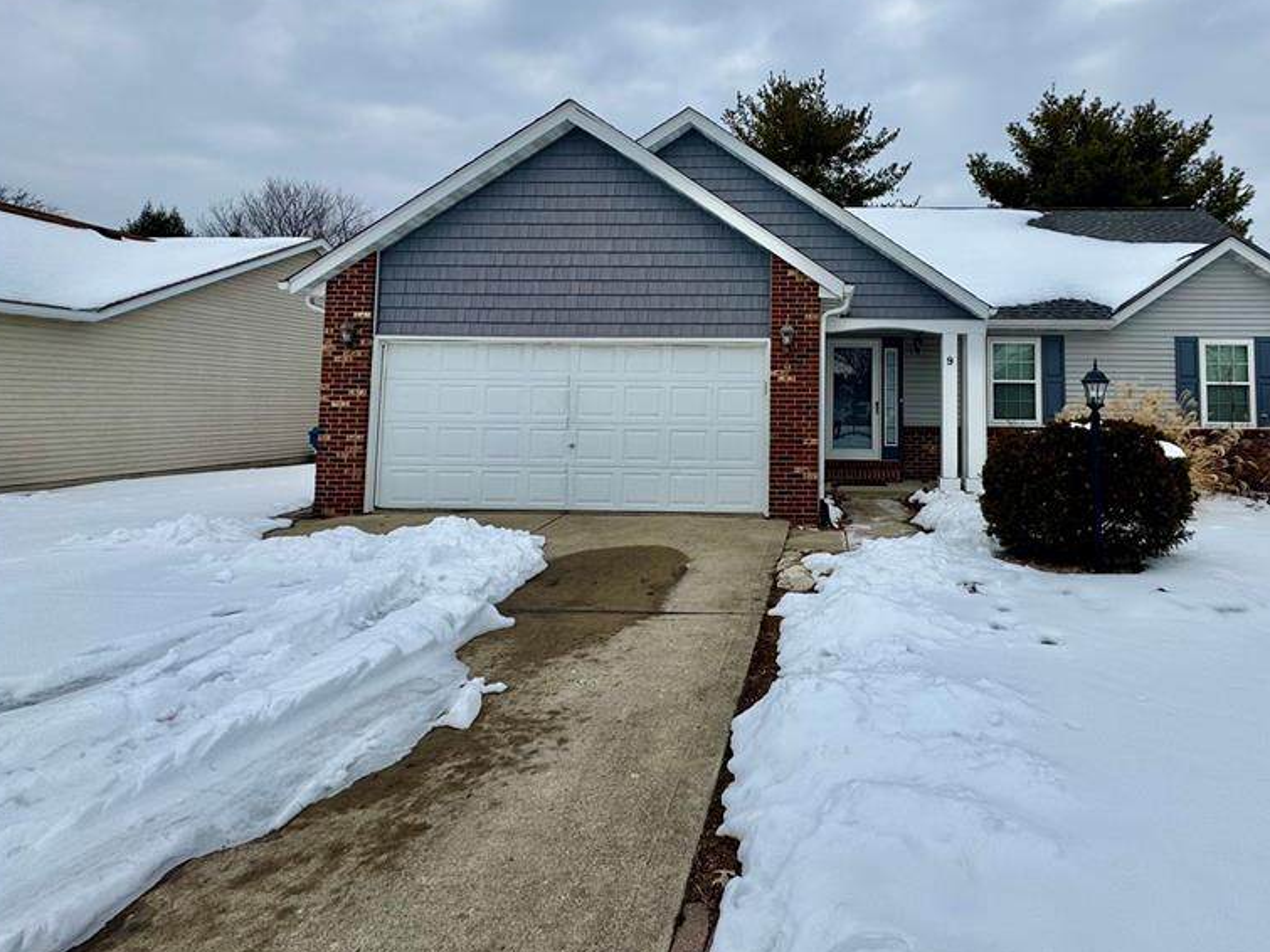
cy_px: 355
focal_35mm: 19
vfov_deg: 67.6
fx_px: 697
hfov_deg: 82.7
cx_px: 812
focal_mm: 2.22
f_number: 2.2
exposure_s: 1/2083
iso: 50
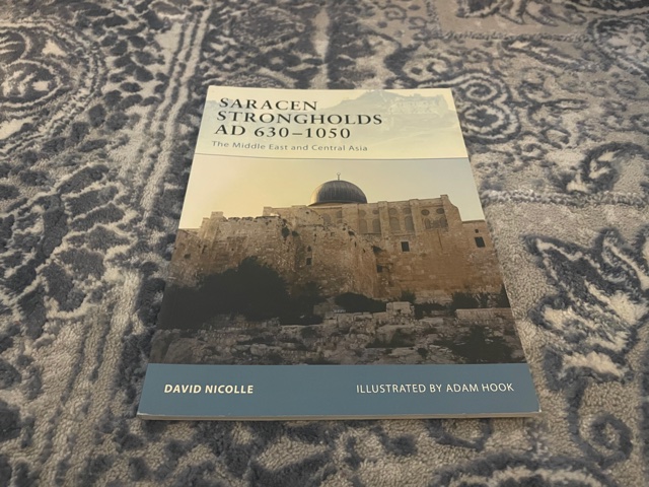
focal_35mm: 26
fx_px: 487
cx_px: 324
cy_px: 244
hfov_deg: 67.3
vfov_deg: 53.1
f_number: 1.6
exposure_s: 1/30
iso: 800
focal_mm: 4.2
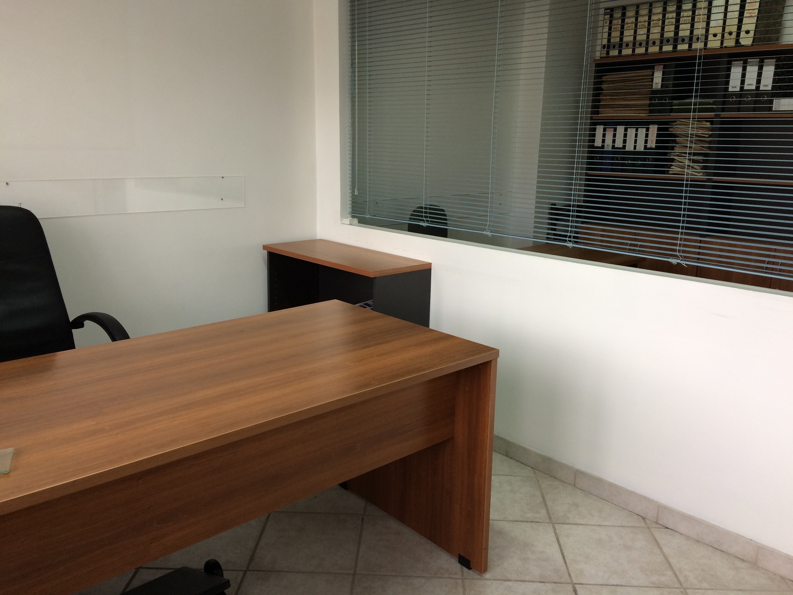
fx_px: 664
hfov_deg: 61.7
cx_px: 396
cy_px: 298
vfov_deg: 48.2
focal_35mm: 29
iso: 32
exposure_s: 1/33
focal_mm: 4.15
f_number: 2.2
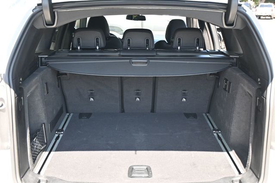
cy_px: 92
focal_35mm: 40
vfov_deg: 33.6
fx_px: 303
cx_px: 138
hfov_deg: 48.7
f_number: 4.5
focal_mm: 26.5
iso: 640
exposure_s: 1/125
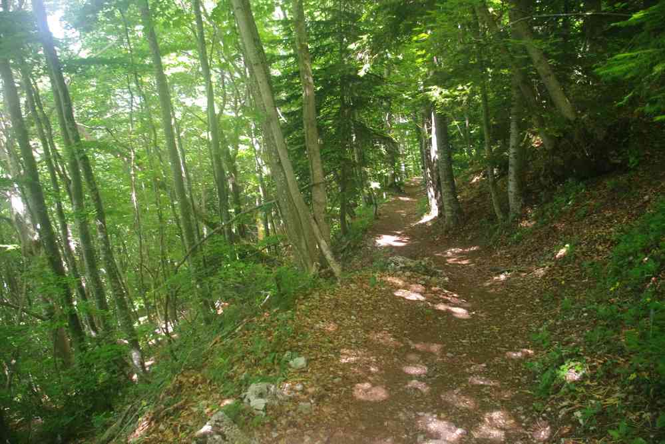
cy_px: 222
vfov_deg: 47.9
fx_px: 499
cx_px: 332
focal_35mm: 27
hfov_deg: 67.4
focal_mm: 18
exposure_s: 1/40
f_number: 5
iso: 3200
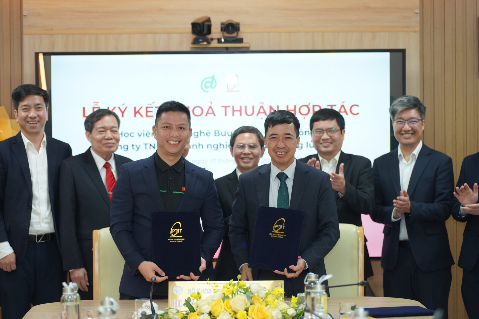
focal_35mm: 113
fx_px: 1504
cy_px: 160
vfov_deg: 12.1
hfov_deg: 18.1
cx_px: 240
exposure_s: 1/160
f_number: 3.2
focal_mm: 113
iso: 1000
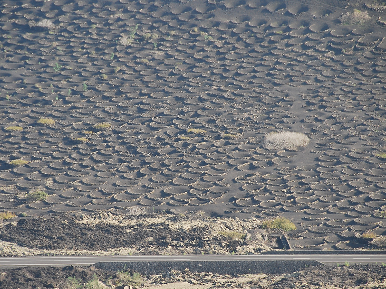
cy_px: 161
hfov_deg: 5.4
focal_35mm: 364
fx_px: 4059
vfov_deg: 4.1
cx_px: 173
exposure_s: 1/400
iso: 400
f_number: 7.1
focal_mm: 200
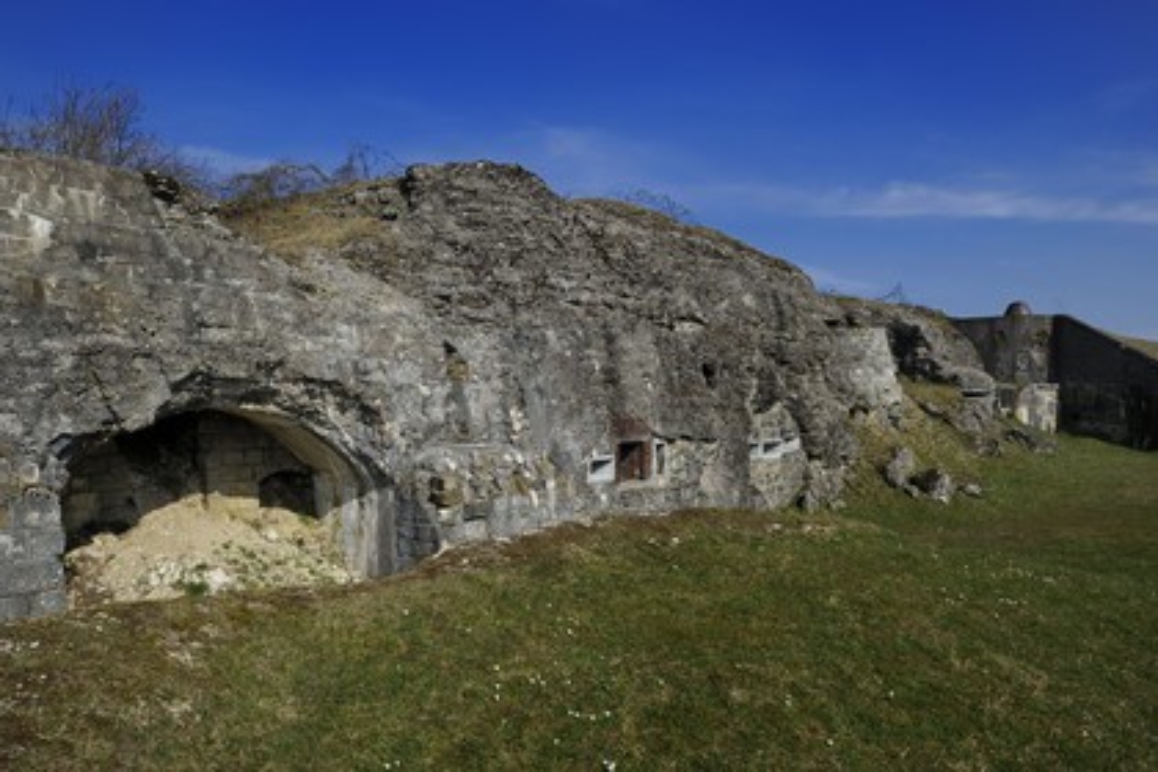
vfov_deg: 53.1
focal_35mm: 24
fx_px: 772
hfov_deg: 73.7
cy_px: 386
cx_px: 579
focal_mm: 24
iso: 200
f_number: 14
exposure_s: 1/200
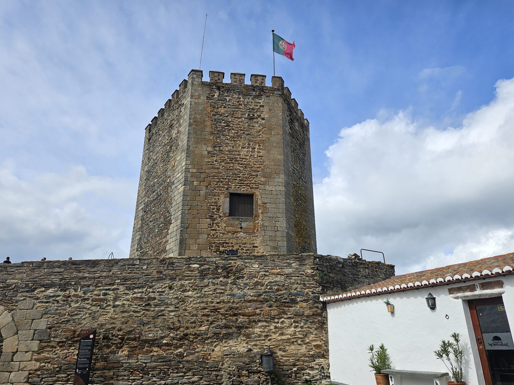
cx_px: 264
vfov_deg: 56.8
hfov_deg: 71.6
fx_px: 356
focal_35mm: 24
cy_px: 198
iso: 25
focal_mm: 5.4
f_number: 1.8
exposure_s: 1/3345
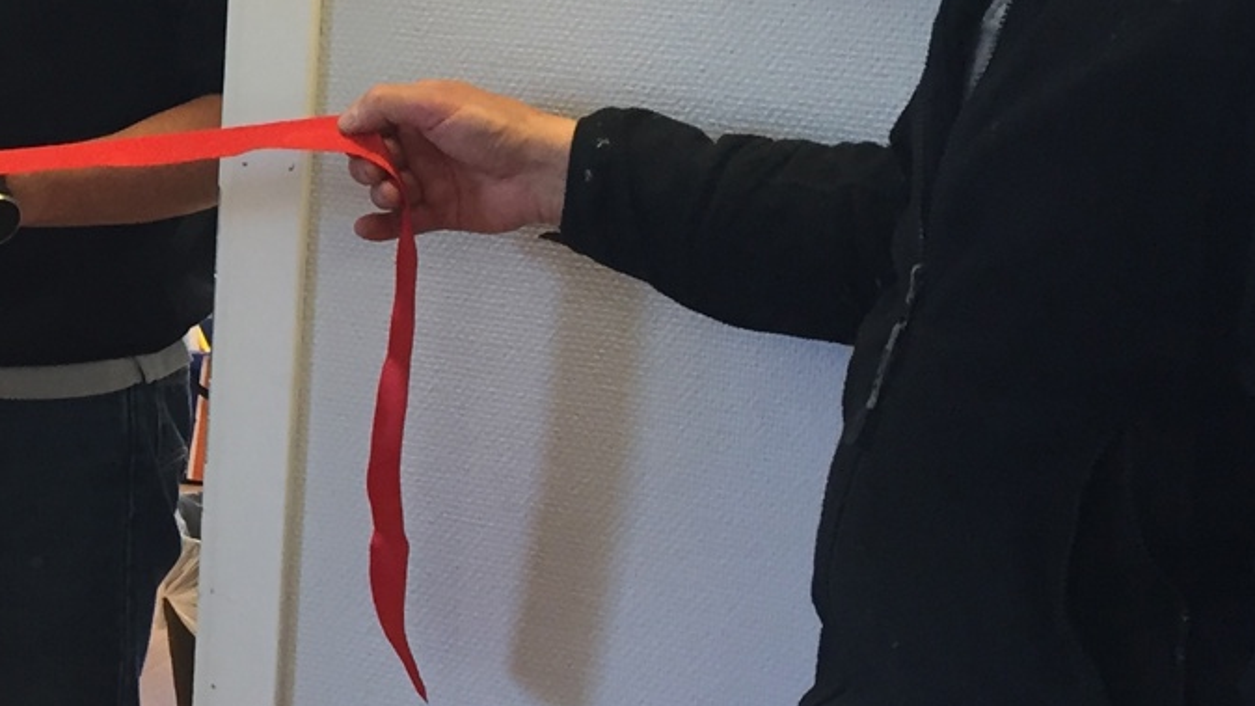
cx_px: -274
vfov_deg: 13.4
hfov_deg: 21.8
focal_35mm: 90
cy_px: 238
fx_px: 2995
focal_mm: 4.15
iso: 64
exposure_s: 1/33
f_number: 2.2
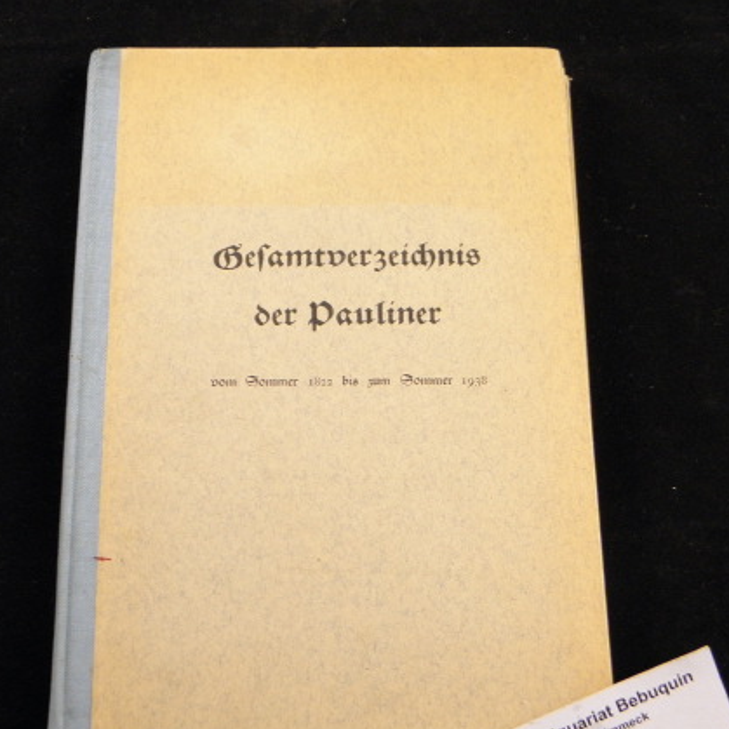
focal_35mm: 54
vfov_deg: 31.6
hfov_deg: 31.6
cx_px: 322
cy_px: 402
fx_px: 1287
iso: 250
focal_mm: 7.2
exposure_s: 1/40
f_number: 3.8
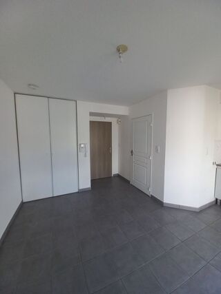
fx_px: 111
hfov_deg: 89.9
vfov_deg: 106.2
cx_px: 110
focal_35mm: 13
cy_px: 147
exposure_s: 1/100
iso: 64
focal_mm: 1.42
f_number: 2.2
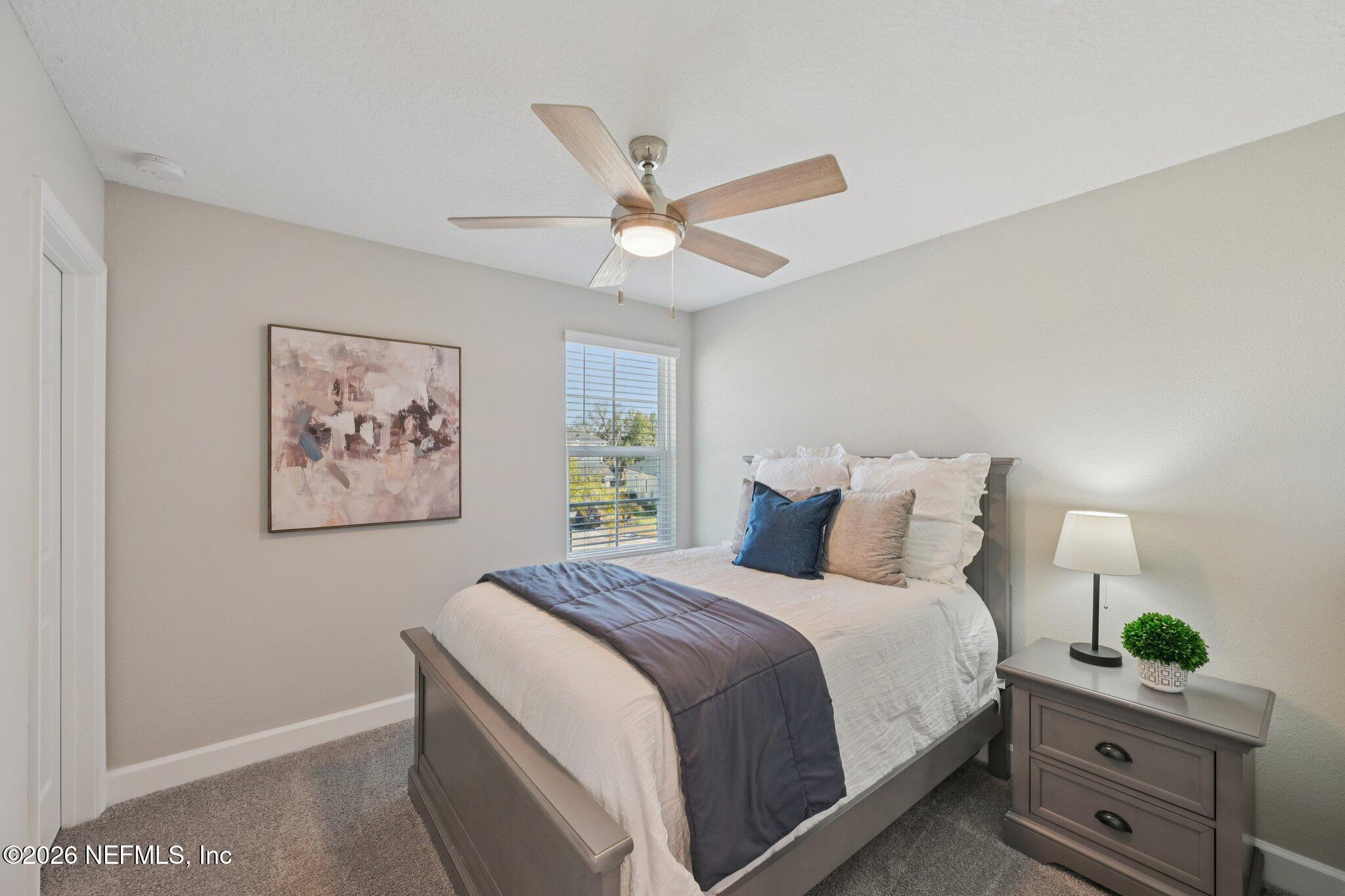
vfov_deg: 81.2
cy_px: 448
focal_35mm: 14
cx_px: 672
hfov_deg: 104.3
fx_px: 523
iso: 320
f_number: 8
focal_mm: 14
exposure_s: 1/15
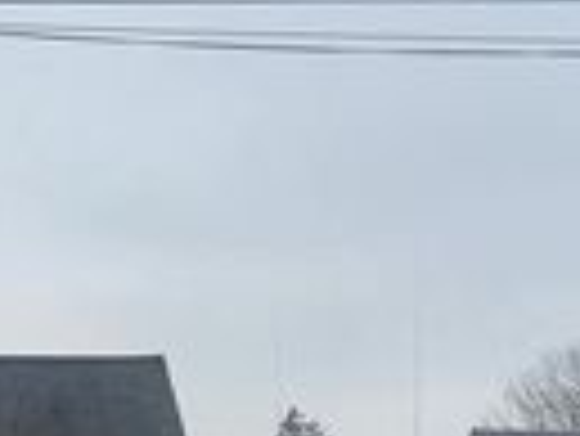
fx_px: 1560
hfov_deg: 20.2
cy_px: 501
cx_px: -45
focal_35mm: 93
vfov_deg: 15.4
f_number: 1.78
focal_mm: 6.76
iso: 80
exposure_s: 1/2710
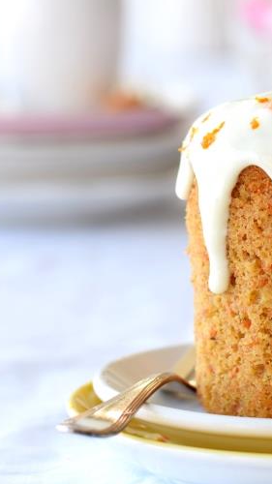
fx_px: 2066
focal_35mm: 161
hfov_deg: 7.5
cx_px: 276
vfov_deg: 13.3
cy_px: 59
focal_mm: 50
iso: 160
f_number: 3.5
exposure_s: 1/100
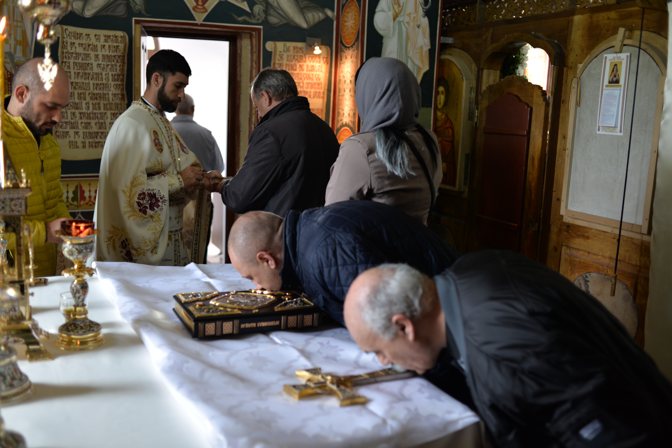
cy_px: 224
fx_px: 654
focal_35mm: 35
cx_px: 336
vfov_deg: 37.9
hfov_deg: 54.4
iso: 200
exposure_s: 1/30
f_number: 2.8
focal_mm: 35
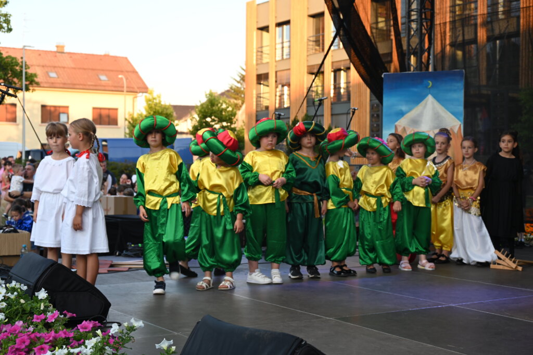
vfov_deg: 25.0
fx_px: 799
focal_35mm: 54
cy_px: 178
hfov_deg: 36.9
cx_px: 266
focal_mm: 54
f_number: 5.6
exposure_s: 1/60
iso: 140
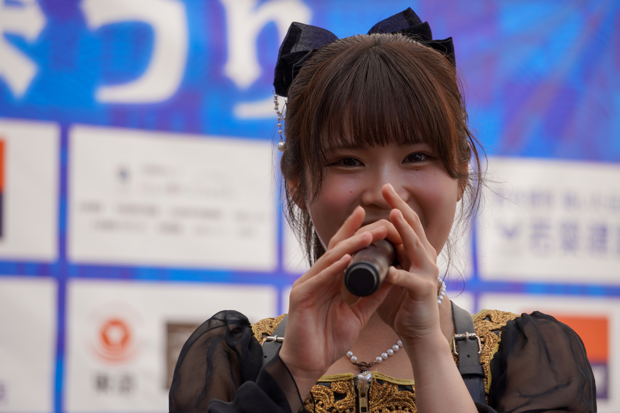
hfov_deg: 10.6
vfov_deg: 7.1
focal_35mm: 194
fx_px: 3332
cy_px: 206
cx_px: 310
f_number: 5.6
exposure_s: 1/200
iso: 100
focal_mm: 129
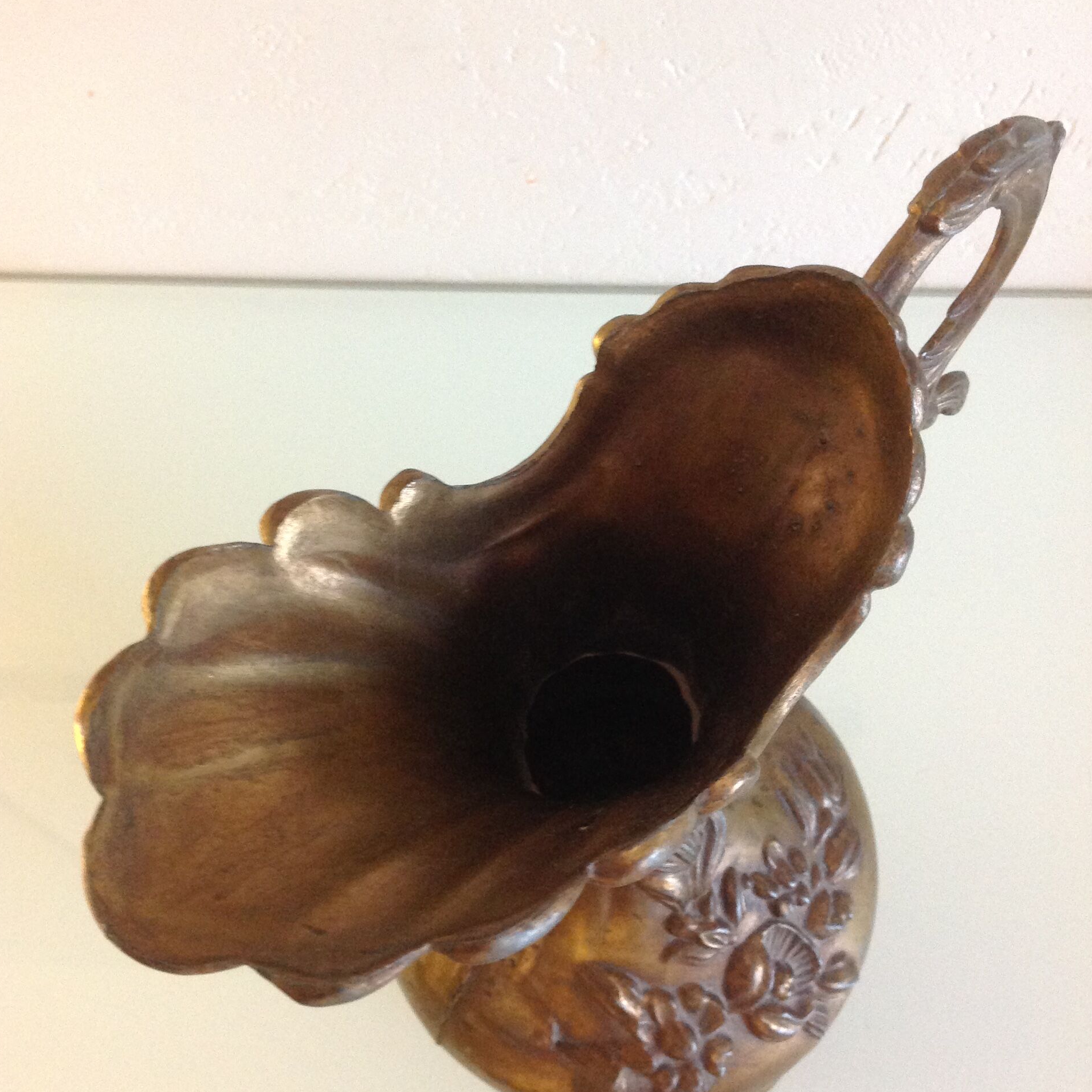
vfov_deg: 40.0
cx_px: 539
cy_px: 582
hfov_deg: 40.0
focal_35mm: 42
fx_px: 1499
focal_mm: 4.28
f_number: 2.4
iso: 320
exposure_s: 1/17
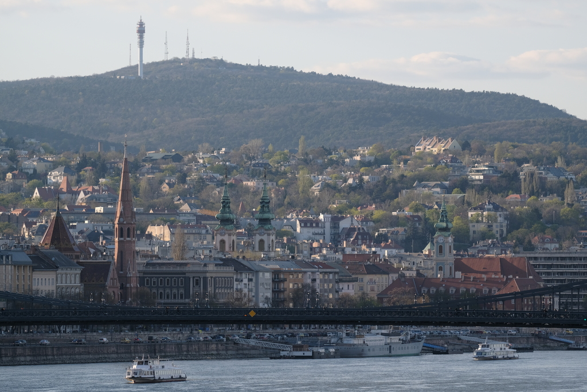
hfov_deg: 7.2
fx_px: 4664
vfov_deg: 4.8
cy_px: 196
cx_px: 294
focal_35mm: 286
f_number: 5.6
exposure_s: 1/550
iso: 320
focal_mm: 190.9
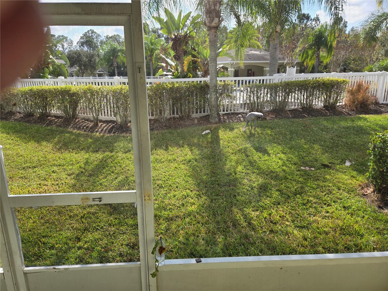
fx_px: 258
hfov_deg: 73.9
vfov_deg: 58.9
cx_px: 194
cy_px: 146
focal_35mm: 23
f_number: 1.8
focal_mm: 5.4
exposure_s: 1/829
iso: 25
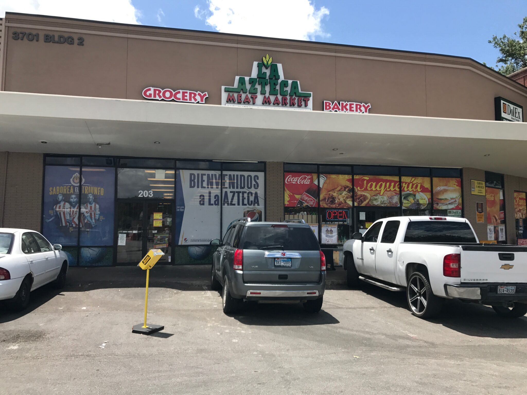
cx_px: 264
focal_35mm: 28
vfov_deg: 49.7
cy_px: 198
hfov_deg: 63.4
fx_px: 426
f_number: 1.8
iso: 20
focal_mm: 3.99
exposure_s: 1/1709
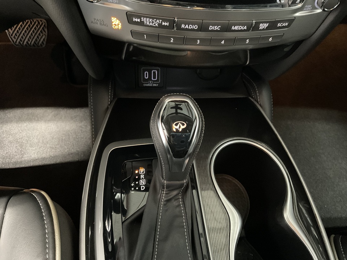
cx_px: 174
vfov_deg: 48.2
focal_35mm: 29
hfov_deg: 61.7
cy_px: 130
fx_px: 291
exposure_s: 1/17
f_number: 1.8
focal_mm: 3
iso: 500
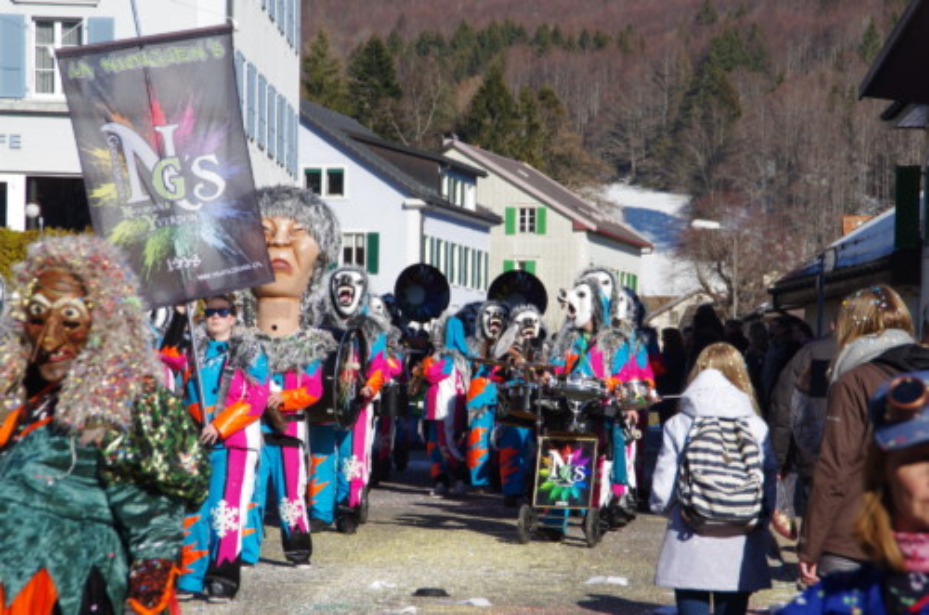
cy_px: 308
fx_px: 4248
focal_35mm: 165
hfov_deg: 12.5
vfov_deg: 8.3
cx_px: 464
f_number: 13
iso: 200
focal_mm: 110
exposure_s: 1/320
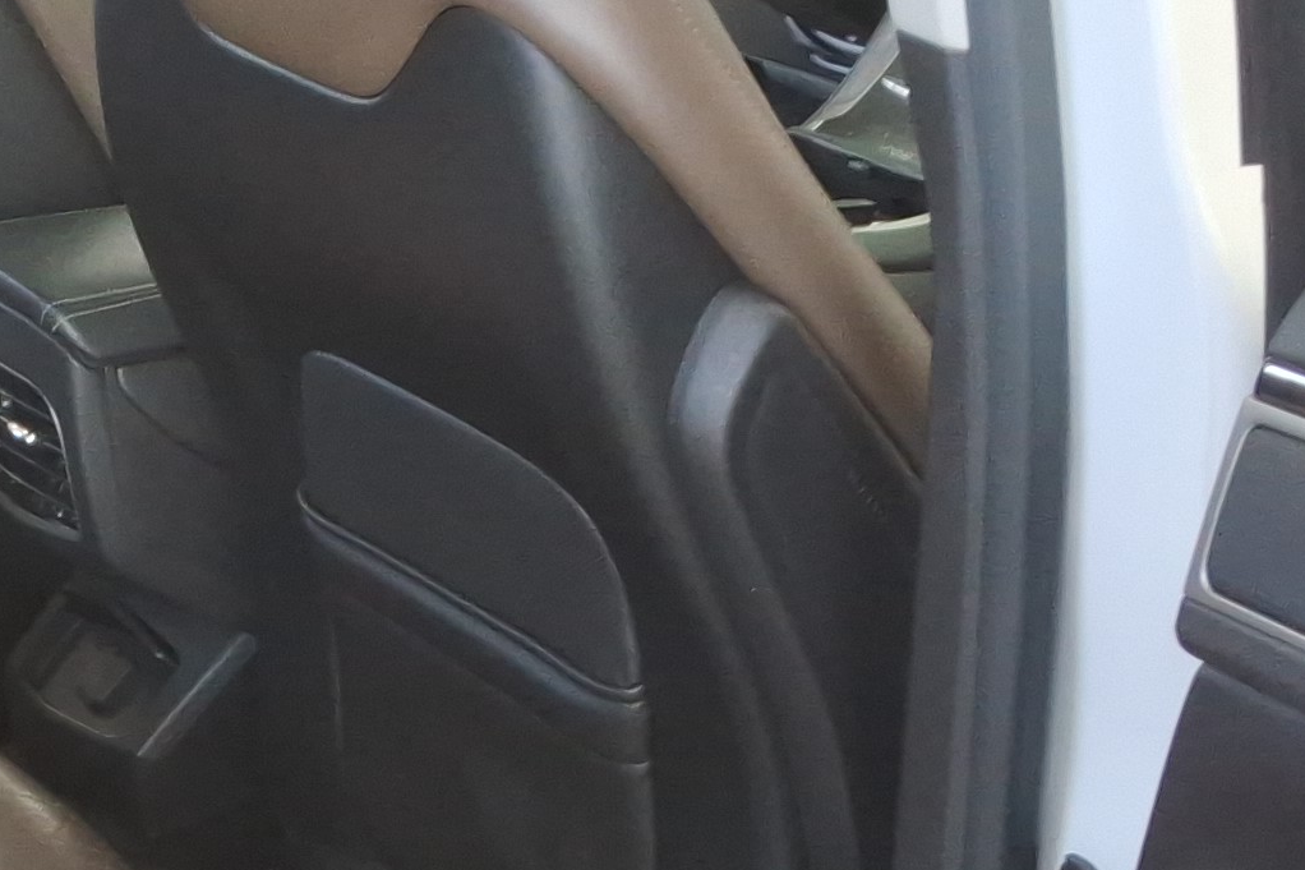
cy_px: 787
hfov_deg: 21.3
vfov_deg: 14.5
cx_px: 55
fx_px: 3370
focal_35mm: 93
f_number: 1.9
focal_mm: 2.91
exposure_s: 1/40
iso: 41
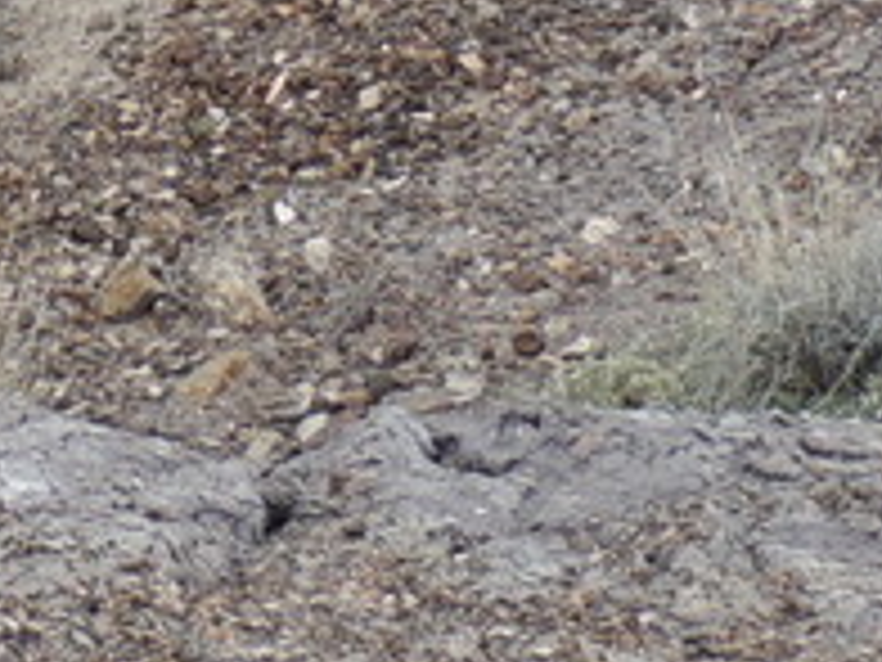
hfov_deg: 6.9
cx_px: -702
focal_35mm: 281
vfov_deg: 5.2
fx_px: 7160
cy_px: -730
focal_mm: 7.6
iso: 100
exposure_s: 1/200
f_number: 3.4
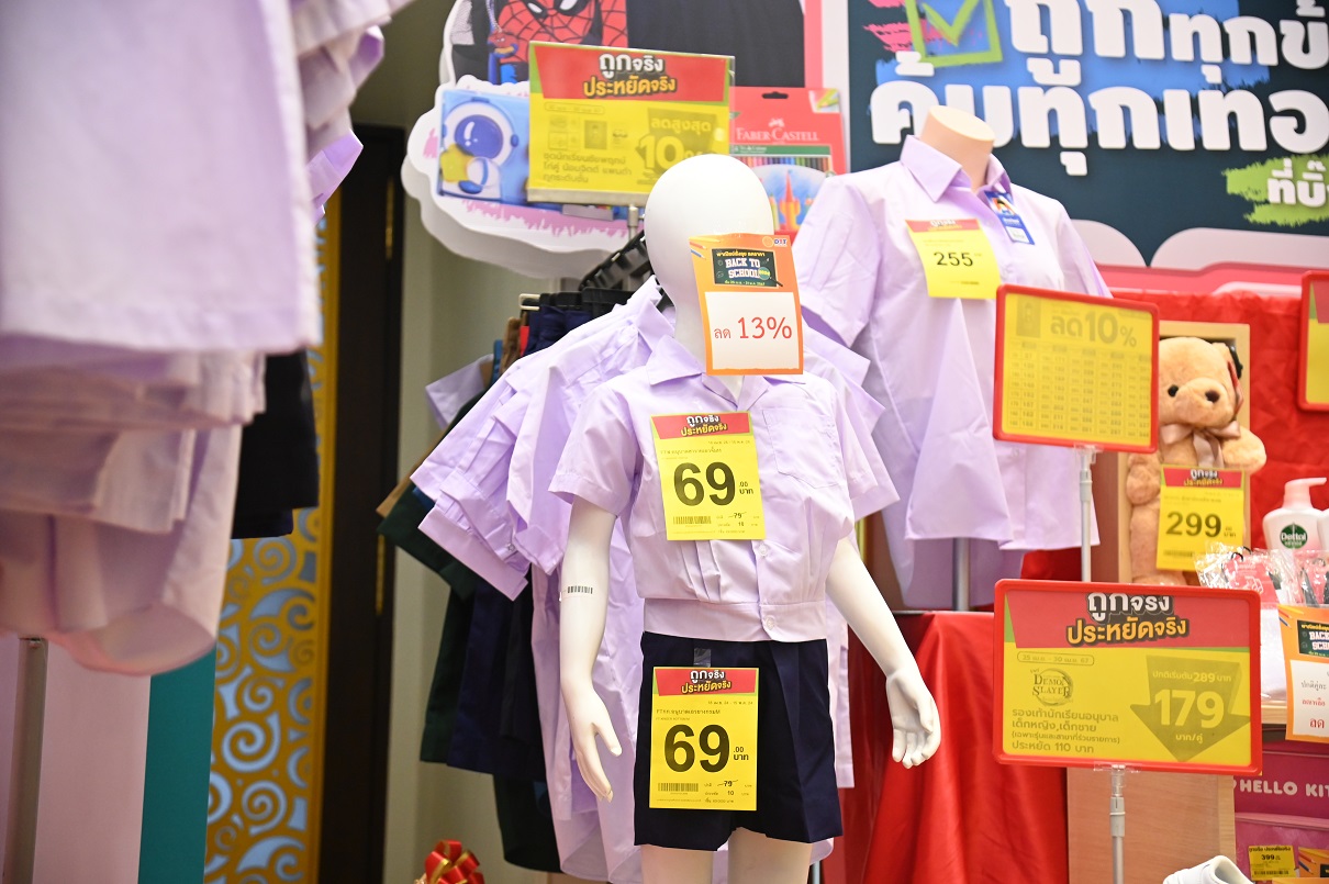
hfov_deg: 36.3
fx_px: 2029
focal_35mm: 55
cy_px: 442
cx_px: 664
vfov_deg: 24.6
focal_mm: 55
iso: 5000
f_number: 4
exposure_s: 1/320
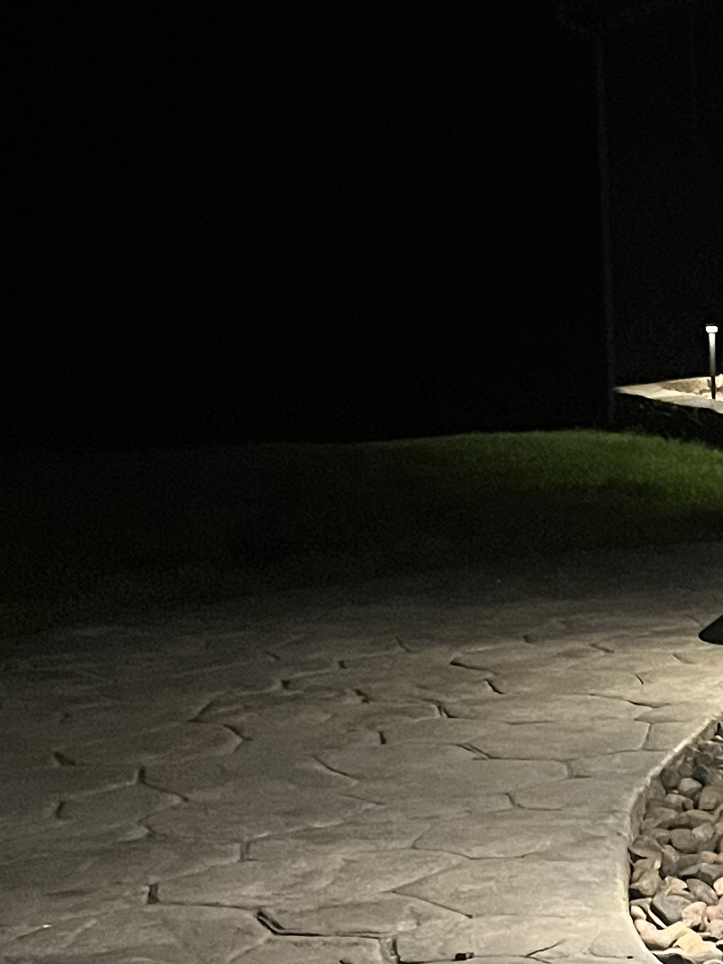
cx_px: 956
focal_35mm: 98
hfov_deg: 14.4
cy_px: 828
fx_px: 2730
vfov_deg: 19.7
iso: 640
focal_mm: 5.1
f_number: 1.6
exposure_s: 1/30
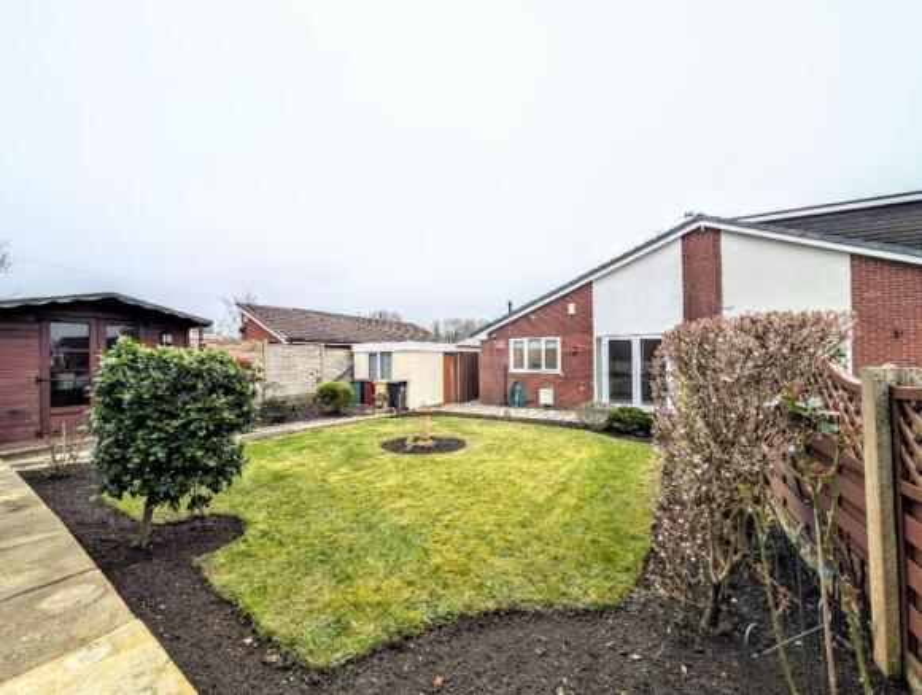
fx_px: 320
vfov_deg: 94.7
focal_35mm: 12
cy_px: 348
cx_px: 461
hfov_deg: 110.4
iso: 53
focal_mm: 2.02
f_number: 1.7
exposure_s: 1/533
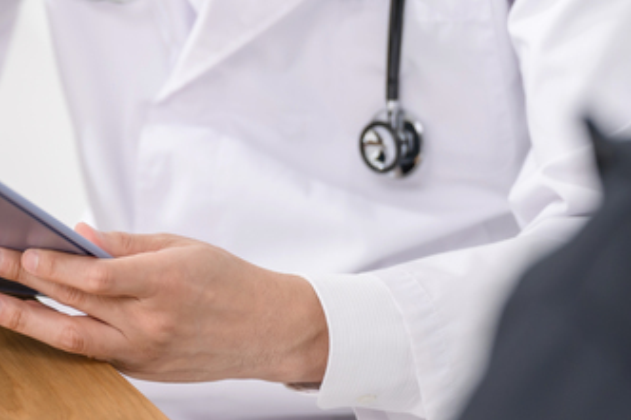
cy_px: 247
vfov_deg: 6.5
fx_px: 3714
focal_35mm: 212
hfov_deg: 9.7
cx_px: 122
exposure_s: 1/200
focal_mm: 110
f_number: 3.5
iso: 200
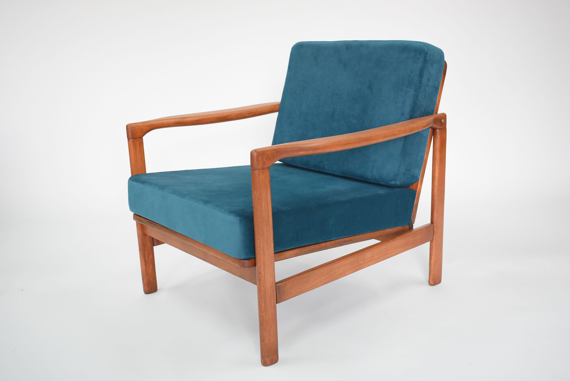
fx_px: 618
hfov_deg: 49.5
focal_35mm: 39
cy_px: 190
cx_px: 285
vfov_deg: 34.3
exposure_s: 1/60
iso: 1800
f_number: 4
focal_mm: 26
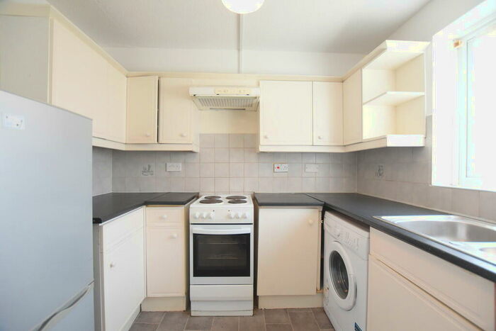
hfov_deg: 100.4
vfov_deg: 77.4
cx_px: 248
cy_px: 166
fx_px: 207
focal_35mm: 15
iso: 800
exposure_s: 1/160
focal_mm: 10
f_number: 3.5
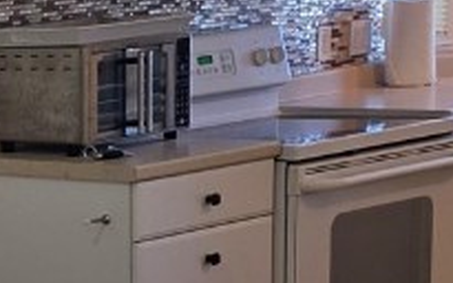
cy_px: 305
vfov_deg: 10.6
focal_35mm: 122
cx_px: -442
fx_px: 1506
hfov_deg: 14.4
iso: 160
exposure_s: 1/120
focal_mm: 6.25
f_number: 1.7
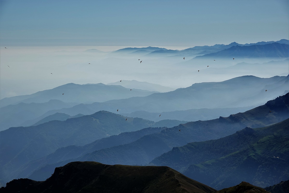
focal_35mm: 83
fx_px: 666
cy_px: 96
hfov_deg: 24.5
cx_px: 144
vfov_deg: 16.5
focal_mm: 30.5
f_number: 4
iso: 100
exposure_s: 1/2000
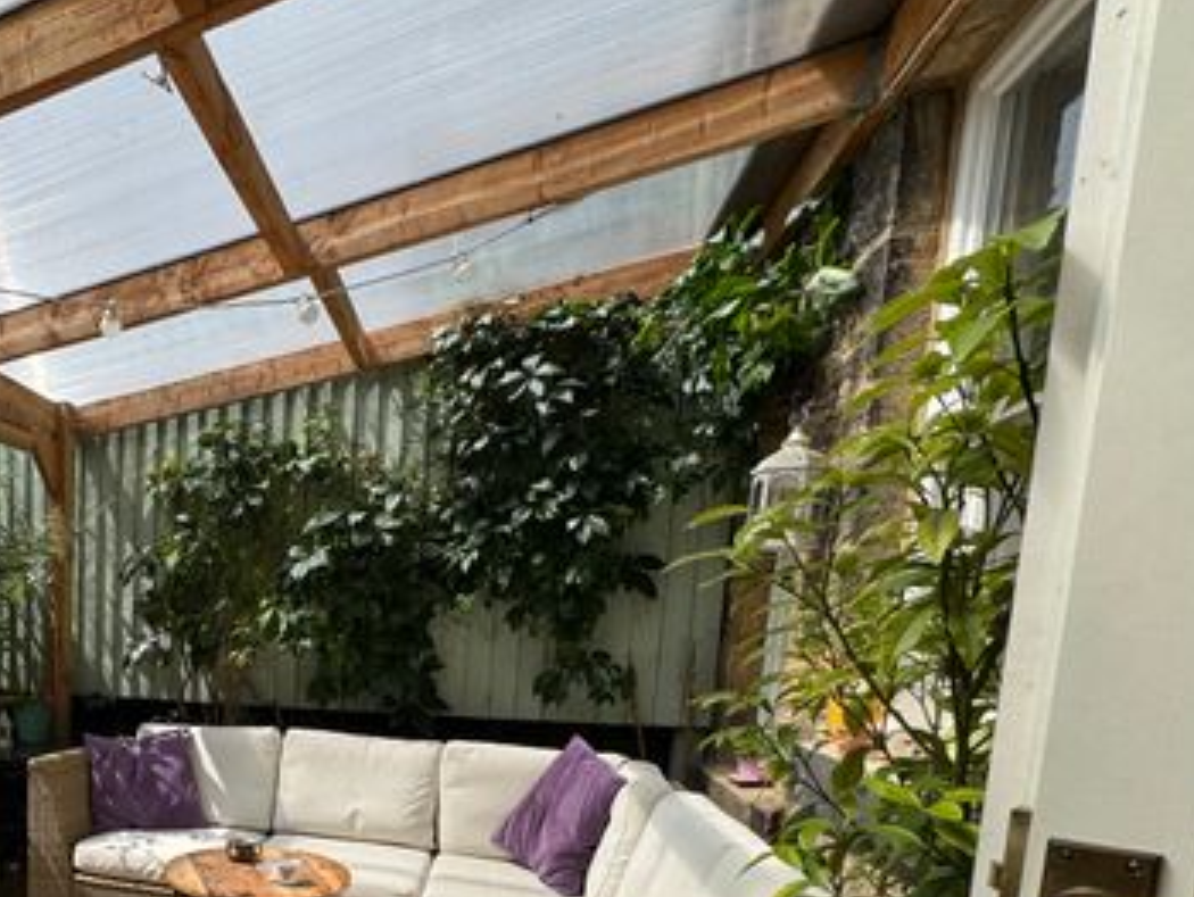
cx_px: 188
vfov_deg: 52.9
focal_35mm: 24
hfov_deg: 63.3
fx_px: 828
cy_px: 726
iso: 50
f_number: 2.2
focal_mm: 2.22
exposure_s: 1/2494
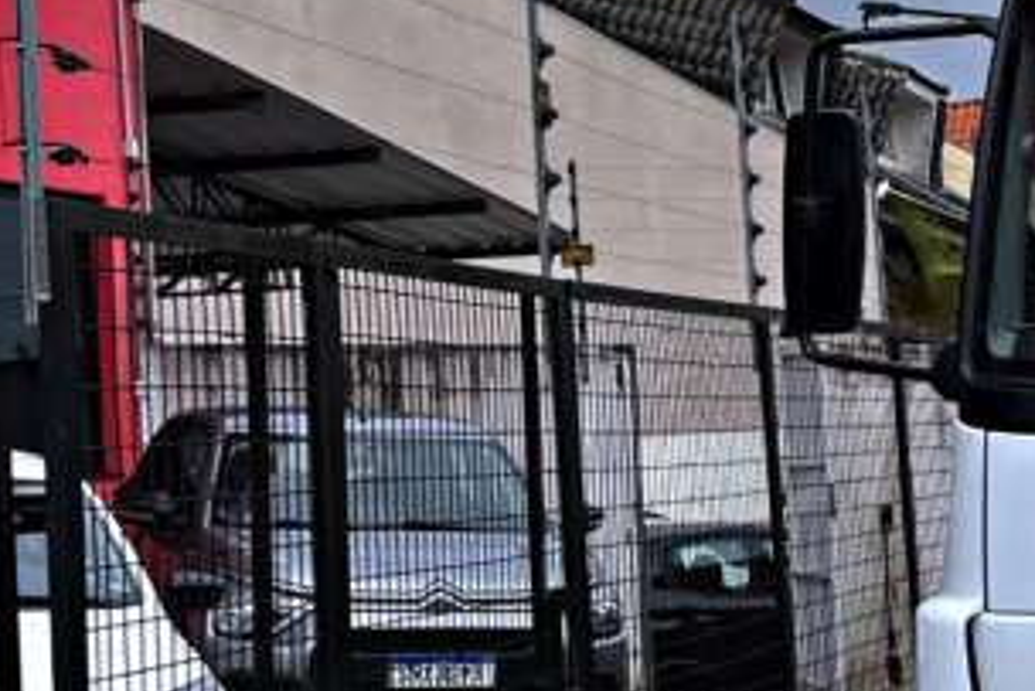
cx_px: 1638
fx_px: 2761
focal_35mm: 96
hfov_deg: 18.4
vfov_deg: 14.3
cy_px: 354
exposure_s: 1/1832
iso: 50
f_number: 1.6
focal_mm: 5.1
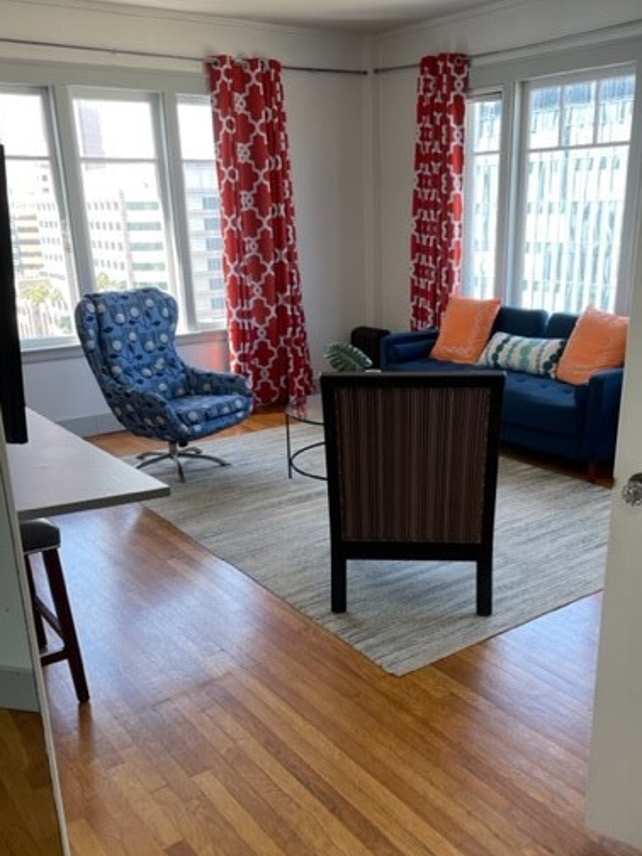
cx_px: 346
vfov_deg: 55.1
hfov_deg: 42.9
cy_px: 501
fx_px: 816
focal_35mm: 33
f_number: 1.6
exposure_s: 1/120
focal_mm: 4.2
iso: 50
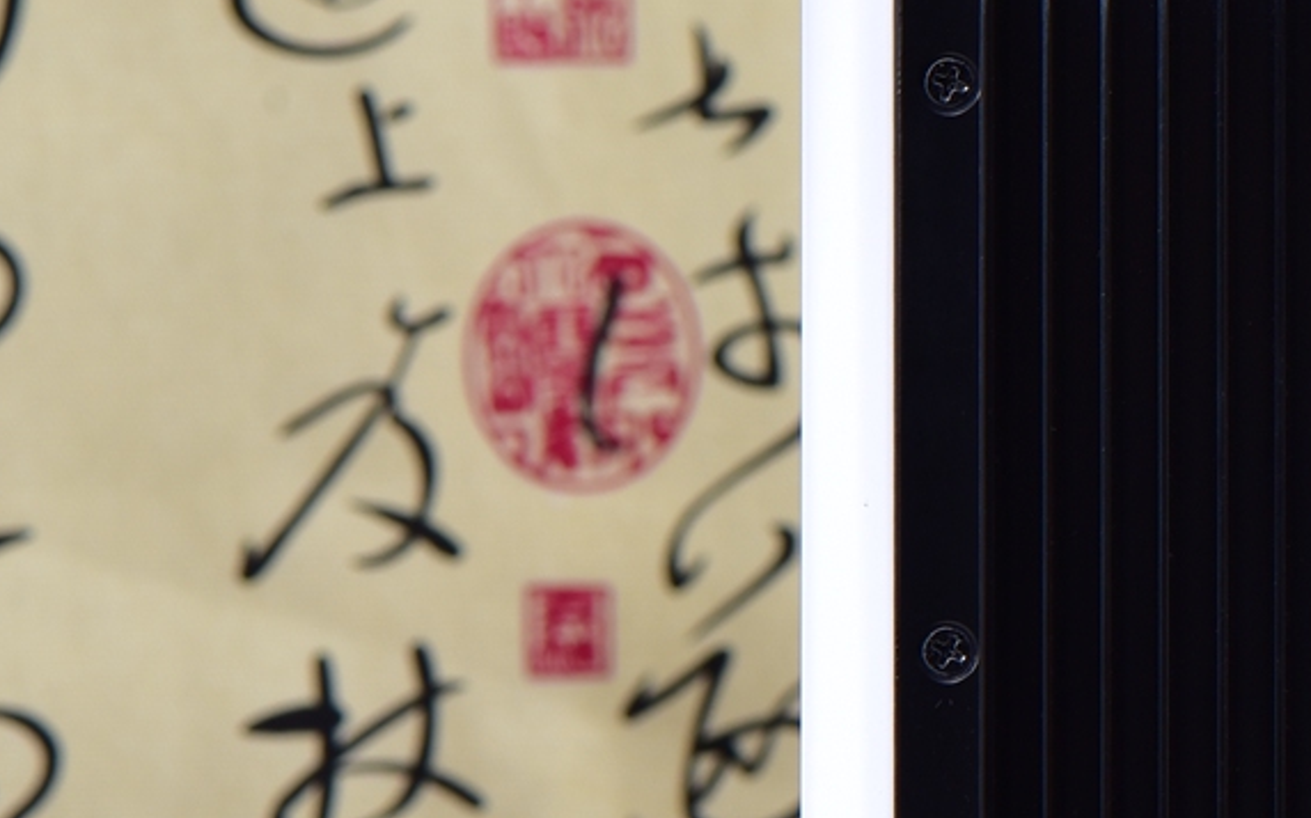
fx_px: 12036
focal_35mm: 337
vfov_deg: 3.9
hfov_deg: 6.2
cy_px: 479
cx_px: 1405
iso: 200
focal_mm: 105
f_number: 13
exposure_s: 1/125
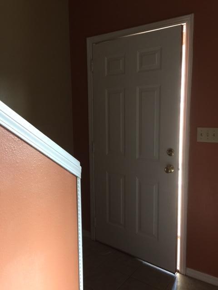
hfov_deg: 48.2
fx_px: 244
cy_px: 145
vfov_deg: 61.7
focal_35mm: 29
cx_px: 109
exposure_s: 1/10
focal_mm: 4.15
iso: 100
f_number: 2.2
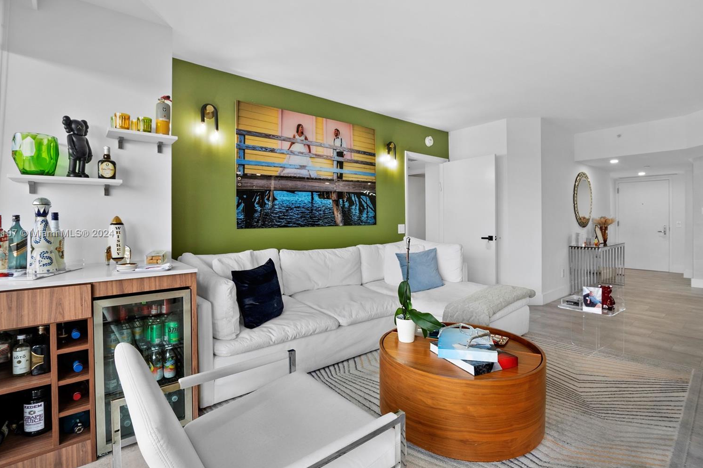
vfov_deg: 73.7
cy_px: 234
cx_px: 339
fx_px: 312
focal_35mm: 16
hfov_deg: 96.7
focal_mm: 10
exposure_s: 1/15
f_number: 8
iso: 640
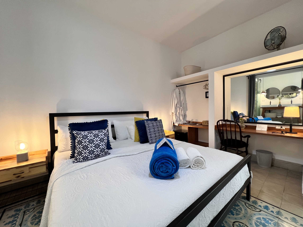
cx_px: 152
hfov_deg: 106.2
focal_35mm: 13
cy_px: 114
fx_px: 114
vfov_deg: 89.9
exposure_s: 1/120
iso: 250
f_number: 1.8
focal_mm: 1.57
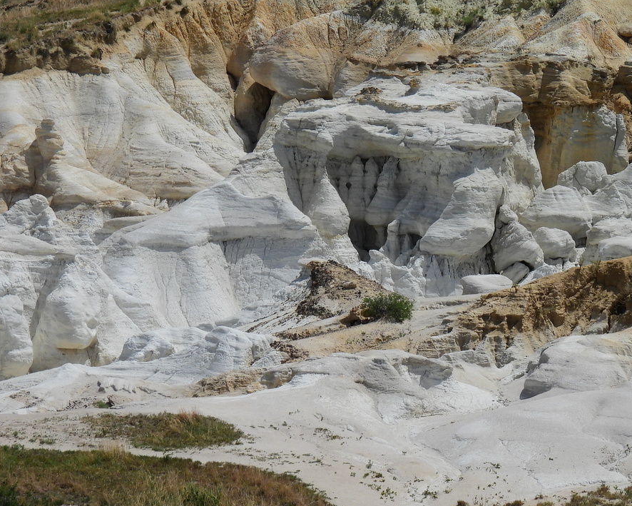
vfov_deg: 5.5
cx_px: 451
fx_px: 5275
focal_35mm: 282
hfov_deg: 6.9
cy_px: 237
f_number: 4.5
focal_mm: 35.7
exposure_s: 1/1600
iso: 100
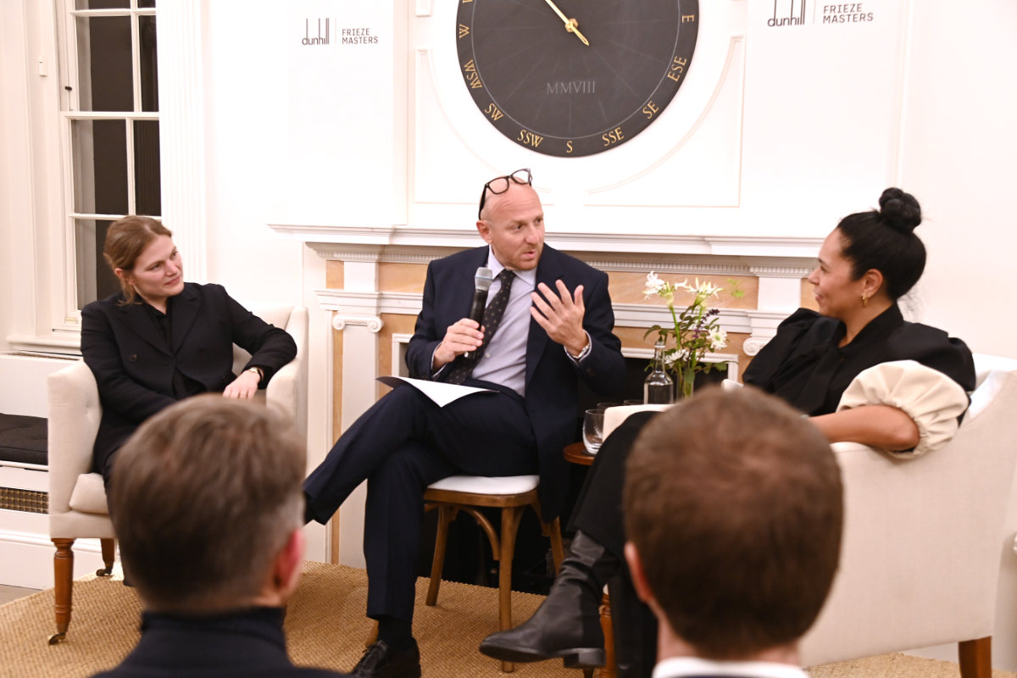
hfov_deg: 42.7
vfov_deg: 29.2
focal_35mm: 46
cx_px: 508
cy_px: 339
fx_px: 1299
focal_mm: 46
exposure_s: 1/60
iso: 3200
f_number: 4.5
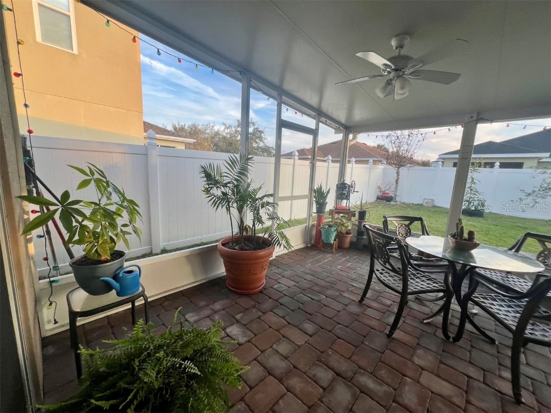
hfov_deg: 106.2
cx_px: 276
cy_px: 206
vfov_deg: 89.9
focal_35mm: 13
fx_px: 207
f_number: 1.8
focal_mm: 1.57
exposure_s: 1/99
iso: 50
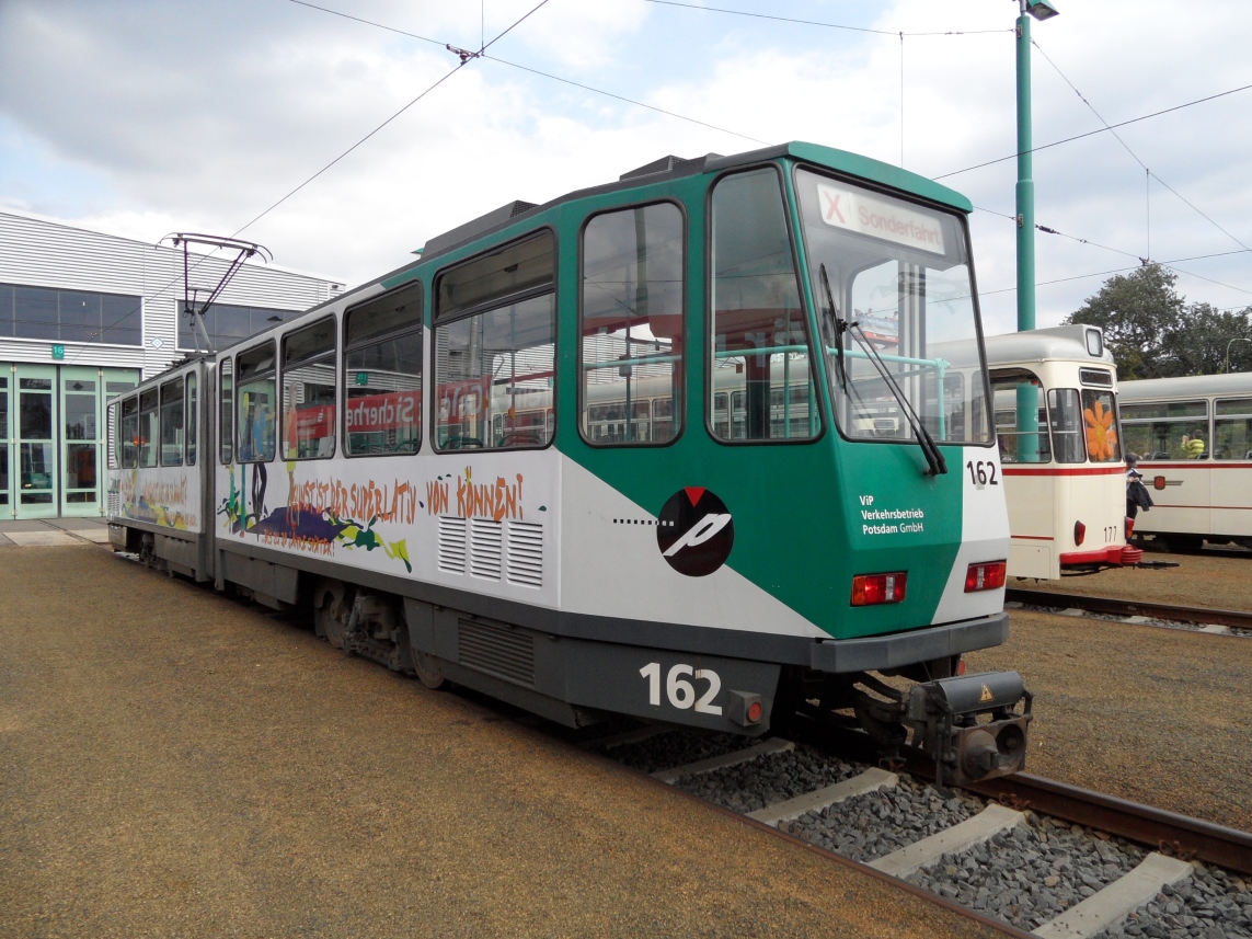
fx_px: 868
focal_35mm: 24
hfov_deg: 71.6
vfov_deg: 56.8
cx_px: 626
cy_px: 470
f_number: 3.2
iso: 80
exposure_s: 1/750
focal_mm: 3.9
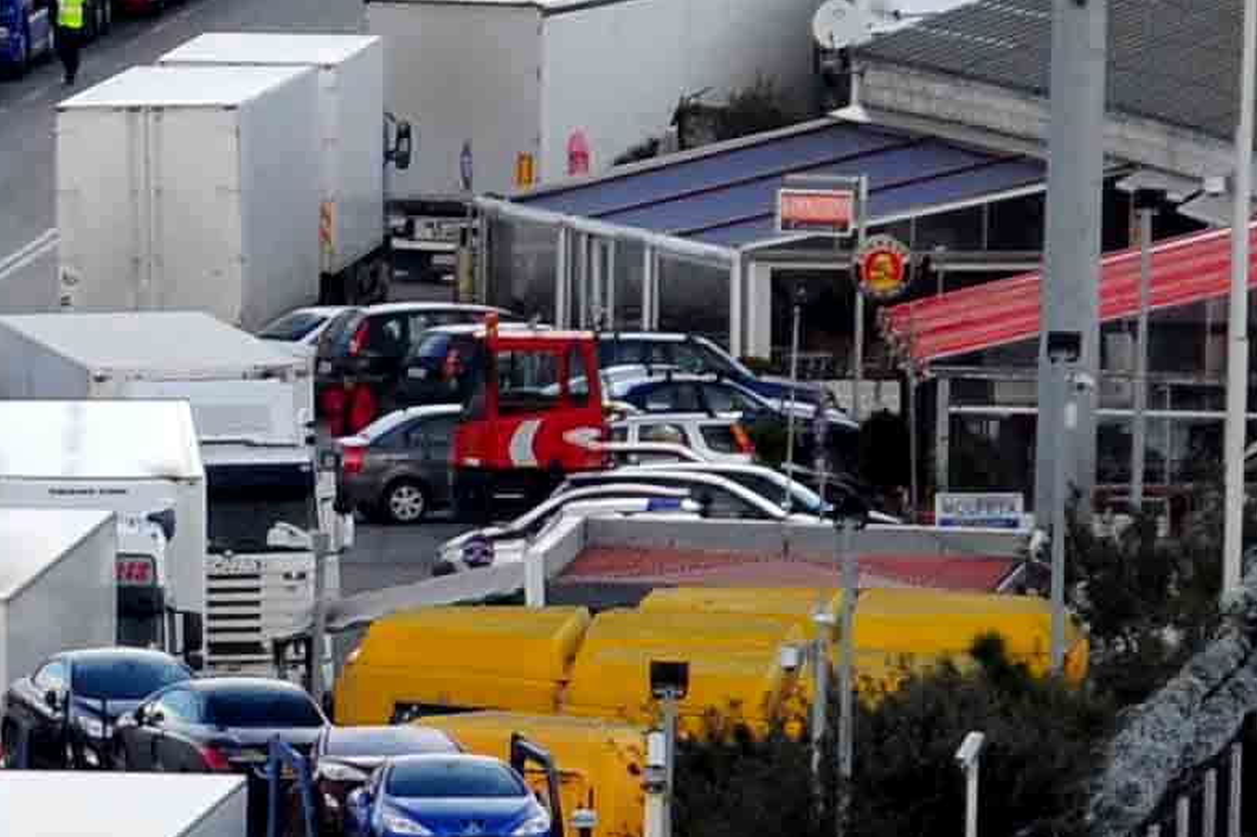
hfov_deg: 2.1
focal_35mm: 986
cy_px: -29
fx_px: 34418
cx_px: -1353
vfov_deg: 1.4
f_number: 9
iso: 400
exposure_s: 1/320
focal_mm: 120
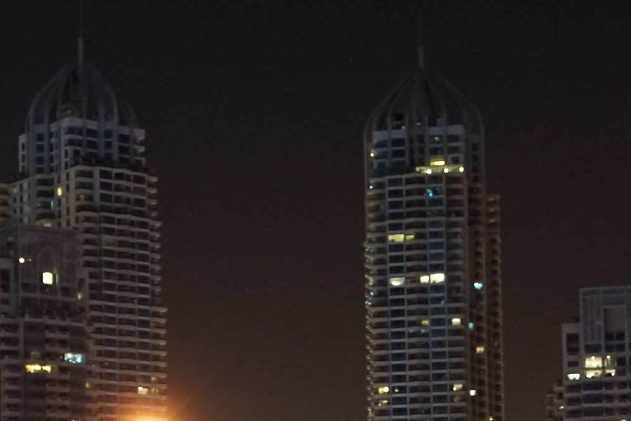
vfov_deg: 13.4
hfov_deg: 20.3
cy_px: 486
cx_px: 168
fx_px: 1753
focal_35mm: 100
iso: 6400
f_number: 2.8
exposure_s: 1/20
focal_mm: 28
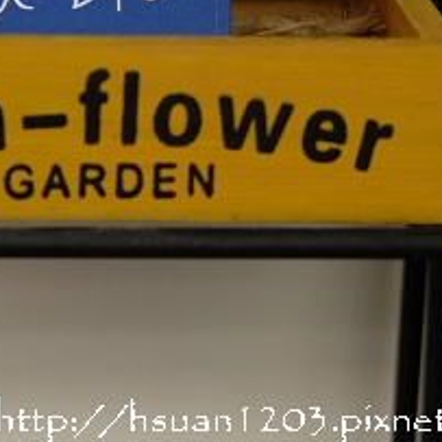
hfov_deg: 7.7
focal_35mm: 224
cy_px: -106
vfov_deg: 7.7
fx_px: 3236
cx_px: -224
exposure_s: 1/15
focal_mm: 44.4
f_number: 4
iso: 500
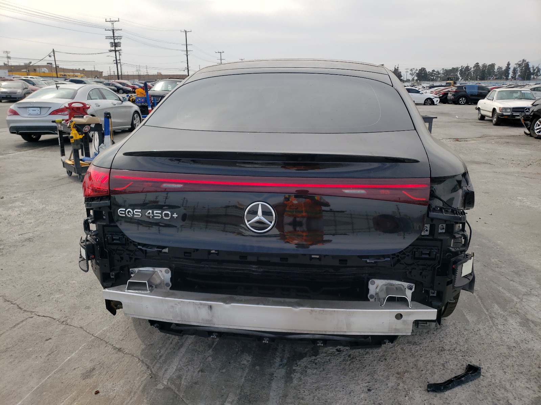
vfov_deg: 53.1
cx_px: 270
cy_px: 202
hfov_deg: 67.3
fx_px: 406
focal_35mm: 26
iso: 50
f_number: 1.5
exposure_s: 1/2000
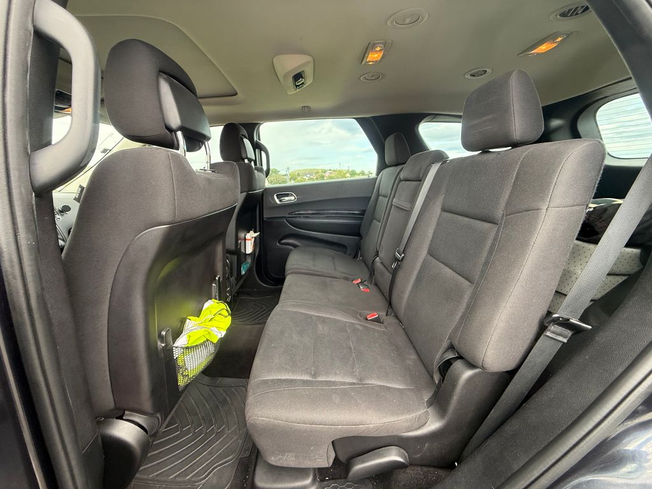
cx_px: 326
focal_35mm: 14
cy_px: 244
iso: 160
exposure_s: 1/99
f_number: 2.2
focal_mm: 2.22
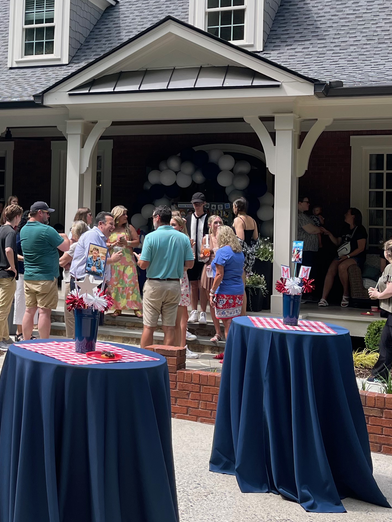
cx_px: 18
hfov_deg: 25.5
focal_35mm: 55
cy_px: 194
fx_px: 830
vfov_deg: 34.7
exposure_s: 1/656
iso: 32
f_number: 1.6
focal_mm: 5.1
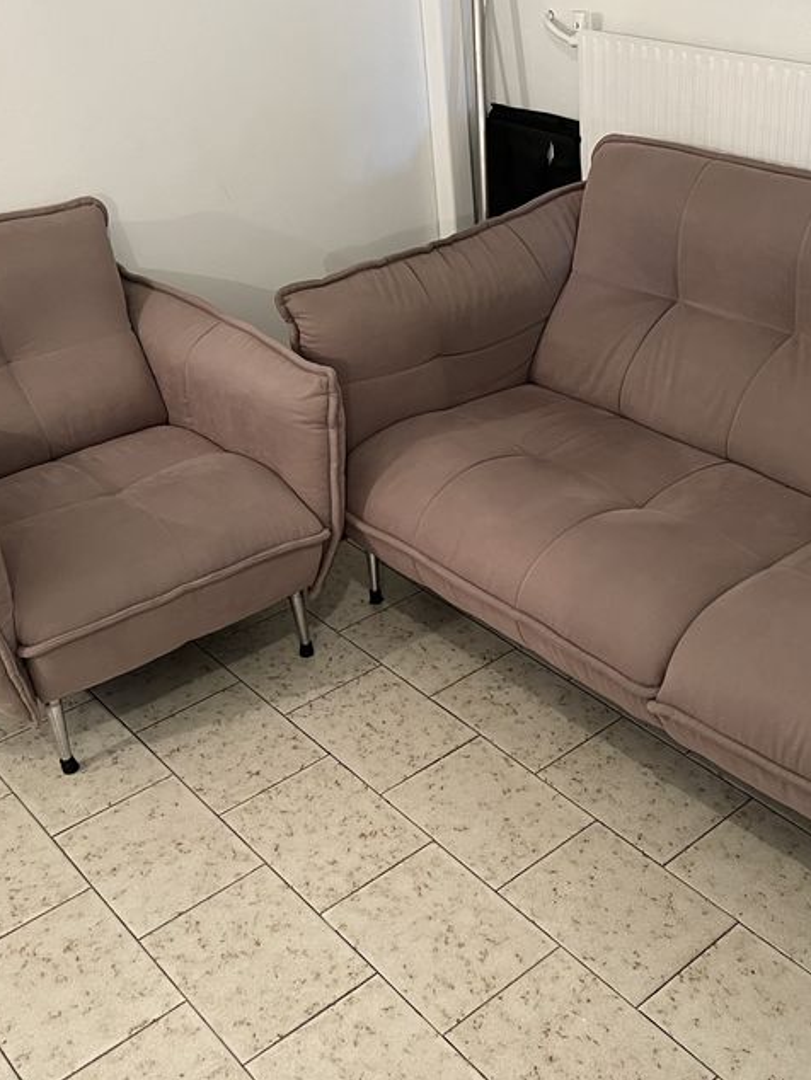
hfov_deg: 34.6
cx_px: 586
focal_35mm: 41
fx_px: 1280
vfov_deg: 45.7
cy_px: 497
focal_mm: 5.7
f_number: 1.5
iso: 320
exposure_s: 1/50
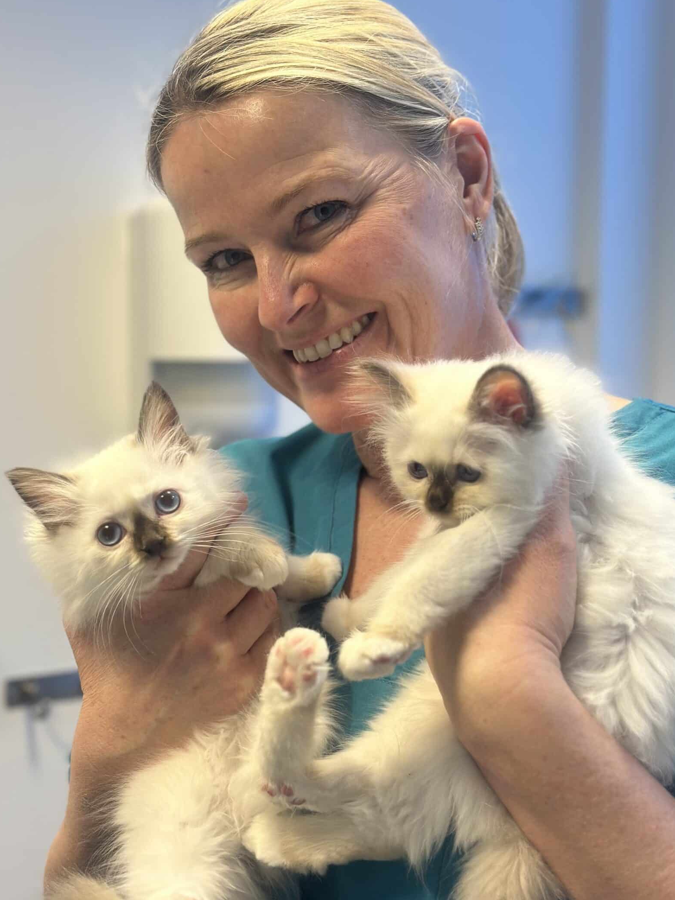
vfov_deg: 32.7
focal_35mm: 59
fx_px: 1534
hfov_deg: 24.8
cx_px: 348
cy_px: 500
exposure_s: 1/100
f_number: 1.78
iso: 100
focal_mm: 6.86
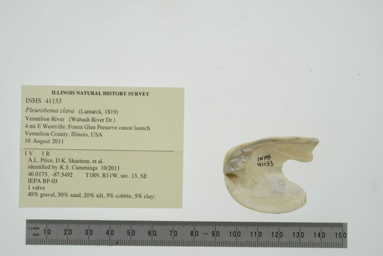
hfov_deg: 33.4
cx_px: 192
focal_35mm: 60
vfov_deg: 22.6
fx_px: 639
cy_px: 128
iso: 100
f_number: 32
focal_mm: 60
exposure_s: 1/10
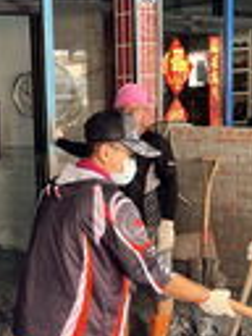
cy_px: 234
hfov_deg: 17.6
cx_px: -29
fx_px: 786
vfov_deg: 24.0
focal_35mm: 81
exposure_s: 1/119
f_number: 1.6
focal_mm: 5.1
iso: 125
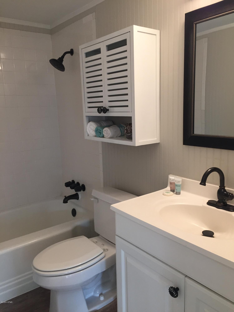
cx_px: 117
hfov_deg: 48.2
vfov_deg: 61.7
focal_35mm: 29
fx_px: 261
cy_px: 156
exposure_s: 1/30
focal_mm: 4.15
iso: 50
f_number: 2.2
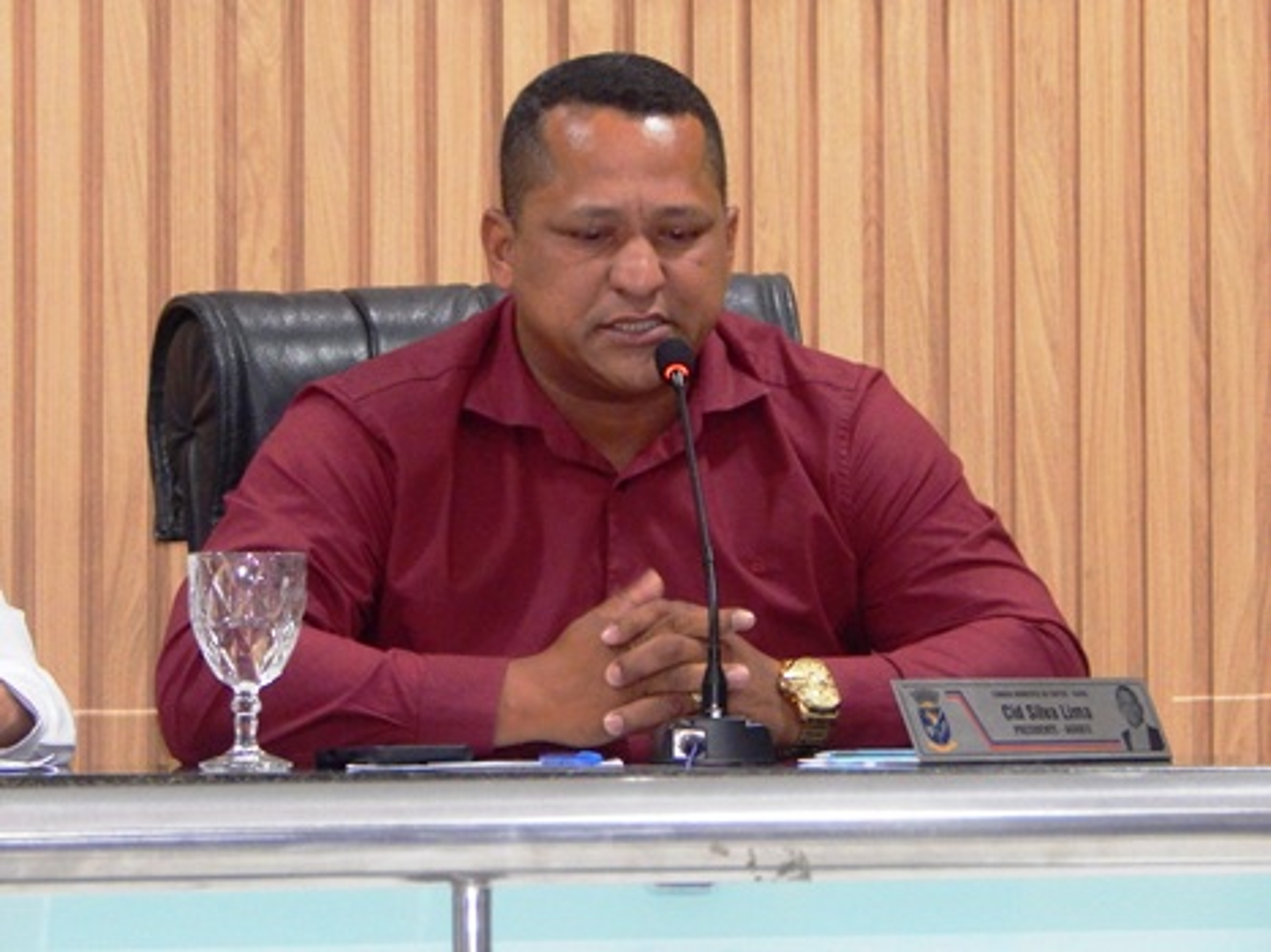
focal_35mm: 279
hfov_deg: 7.1
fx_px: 10241
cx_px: 636
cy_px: 476
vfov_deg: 5.3
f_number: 5.7
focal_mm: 50.1
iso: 1600
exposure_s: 1/30
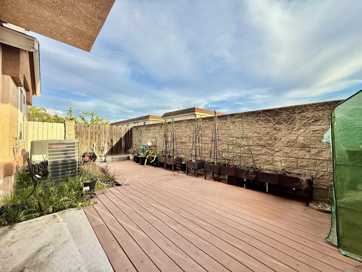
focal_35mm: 14
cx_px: 181
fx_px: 146
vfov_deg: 85.7
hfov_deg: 102.1
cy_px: 136
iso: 50
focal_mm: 2.22
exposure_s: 1/574
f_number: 2.2
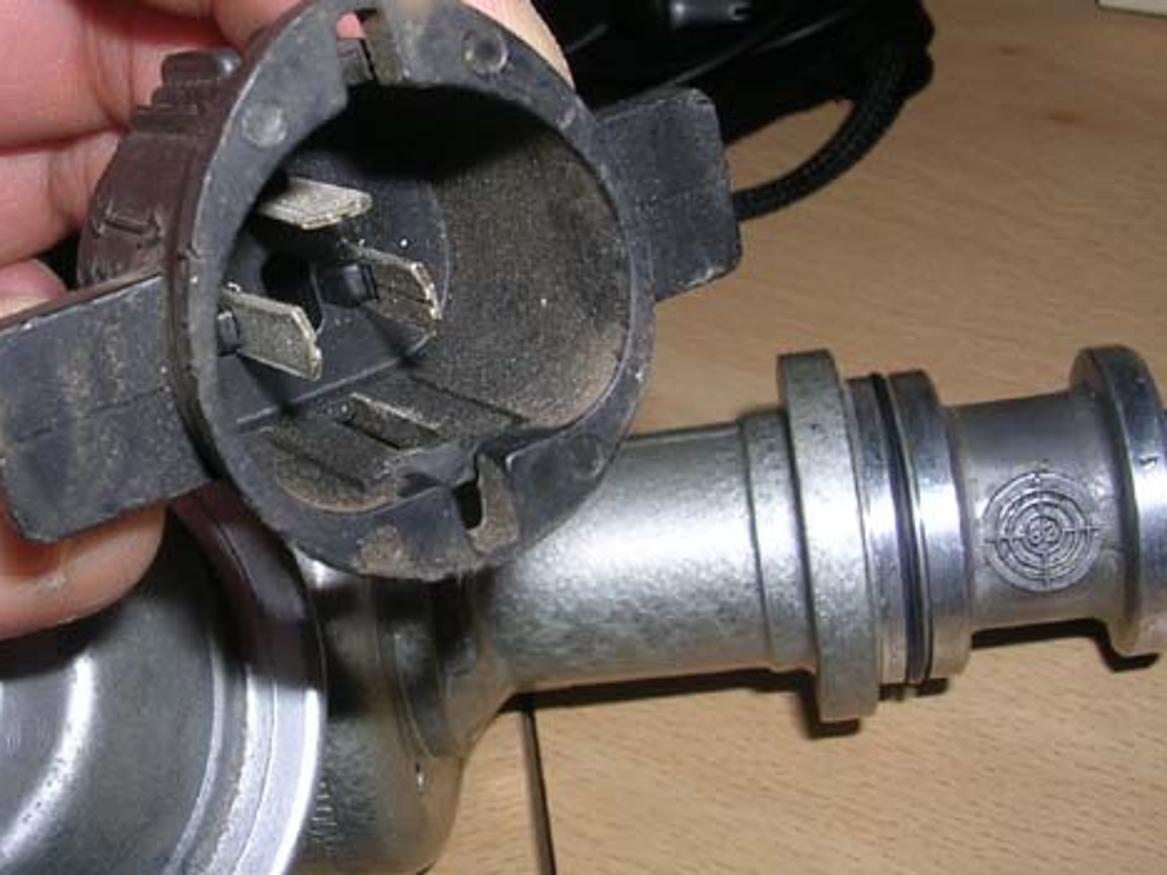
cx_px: 377
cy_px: 319
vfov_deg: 27.9
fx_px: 1753
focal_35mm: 52
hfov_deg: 36.4
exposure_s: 1/60.1
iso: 50
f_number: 5.6
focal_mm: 5.8
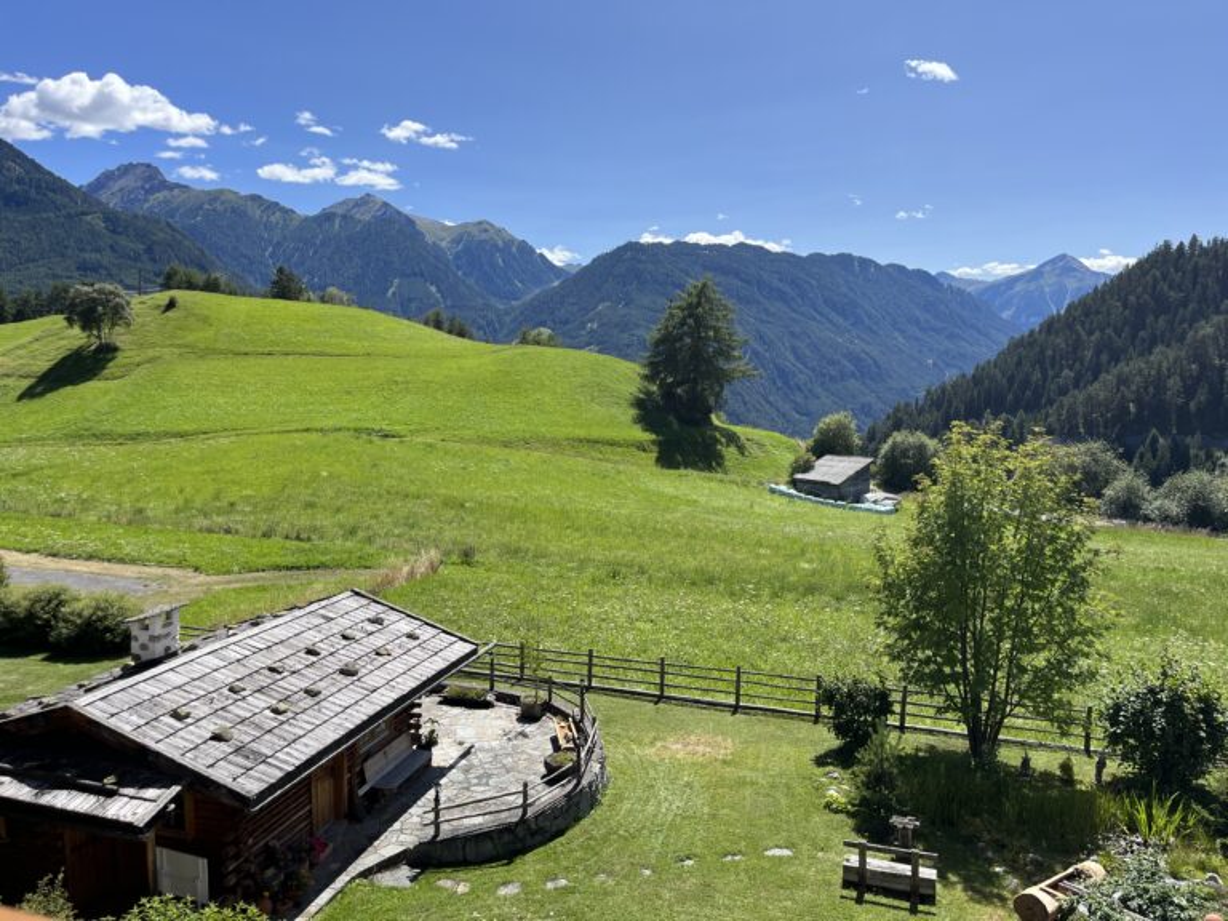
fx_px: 922
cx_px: 614
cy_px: 460
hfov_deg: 67.3
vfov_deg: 53.1
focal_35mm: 26
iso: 50
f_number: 1.6
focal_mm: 5.1
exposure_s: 1/3049
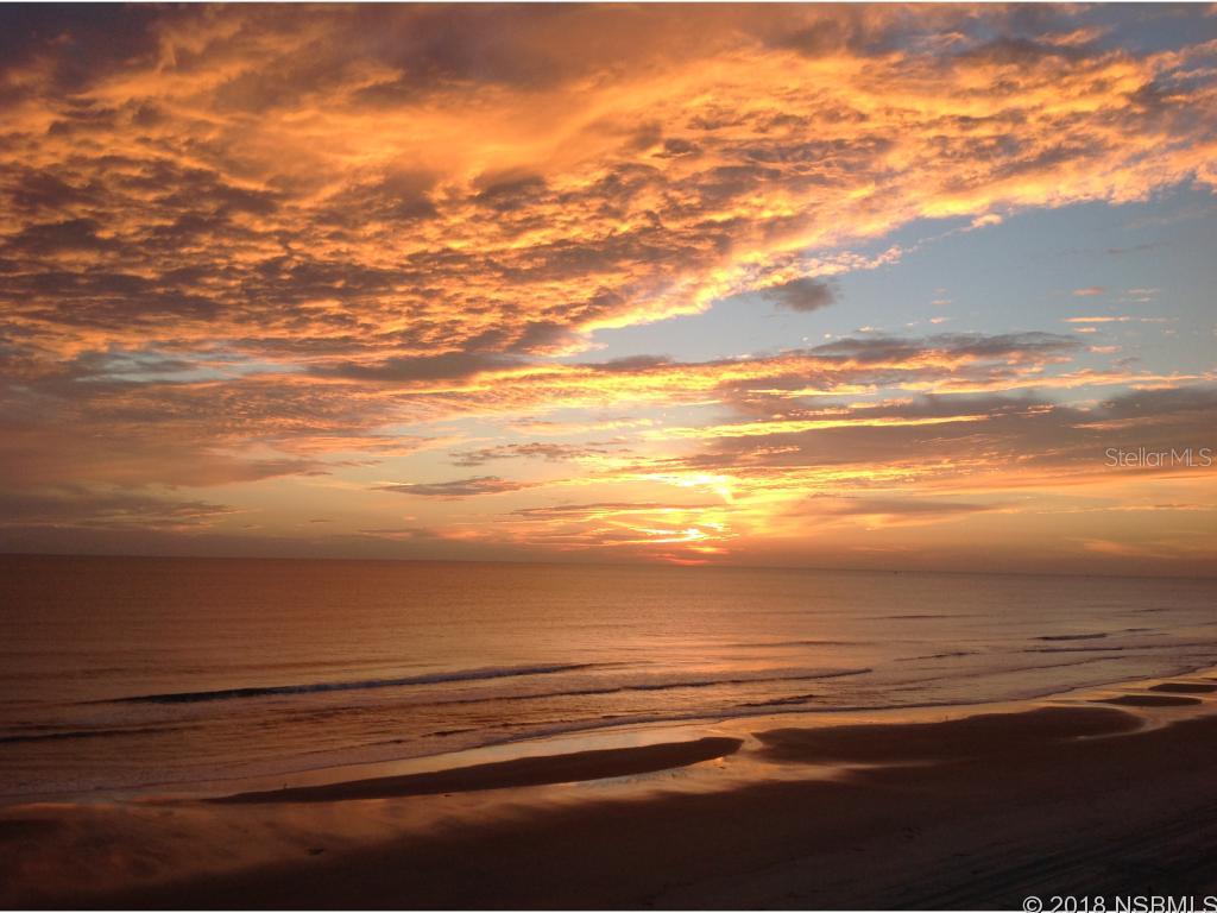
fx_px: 1231
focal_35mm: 35
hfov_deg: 52.6
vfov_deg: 40.7
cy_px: 456
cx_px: 608
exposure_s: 1/296
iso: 50
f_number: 2.4
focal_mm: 4.28
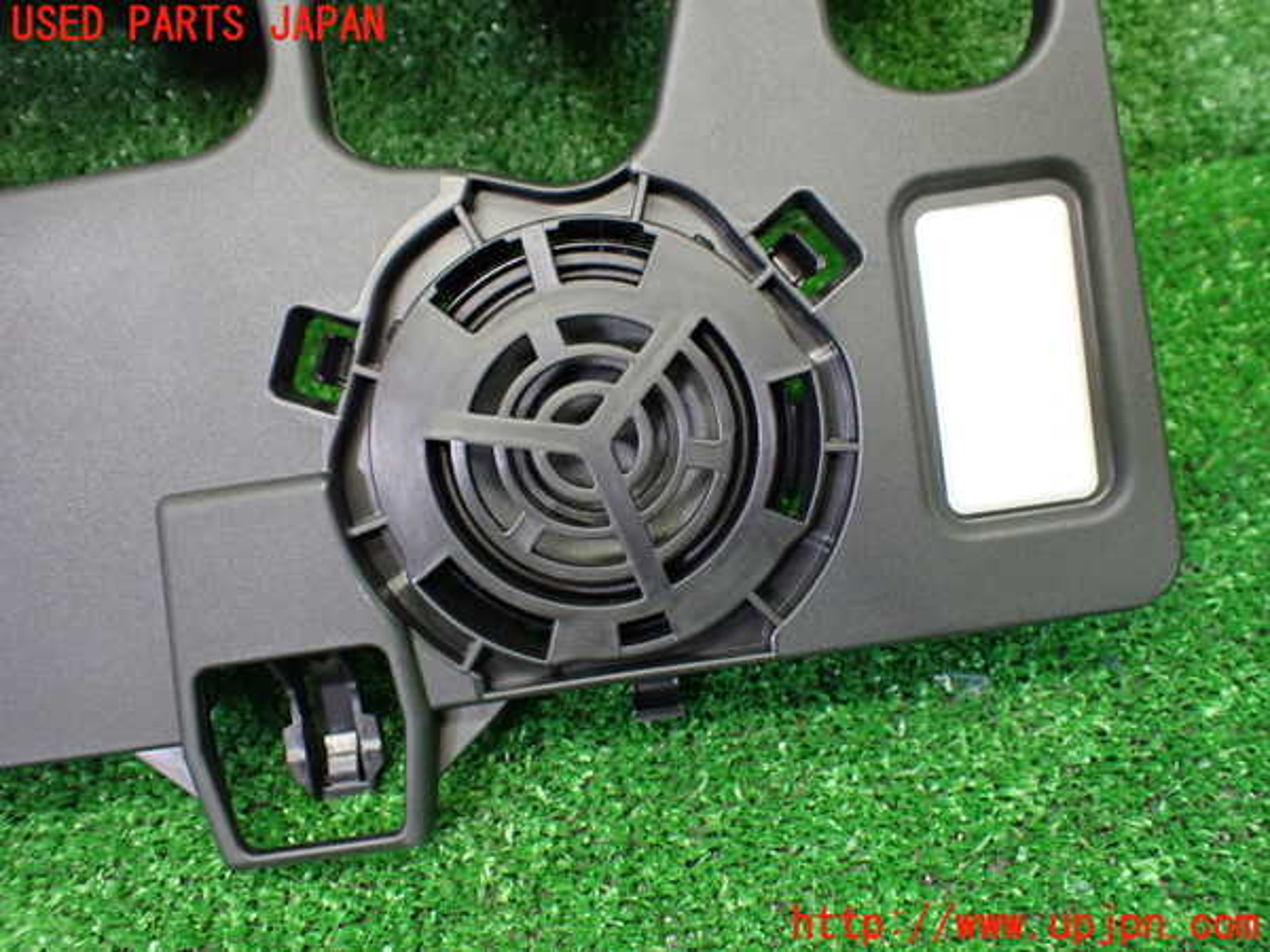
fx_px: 1101
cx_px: 635
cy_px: 476
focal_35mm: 30
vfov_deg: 46.8
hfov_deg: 60.0
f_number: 2.3
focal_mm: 5.4
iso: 800
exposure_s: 1/100
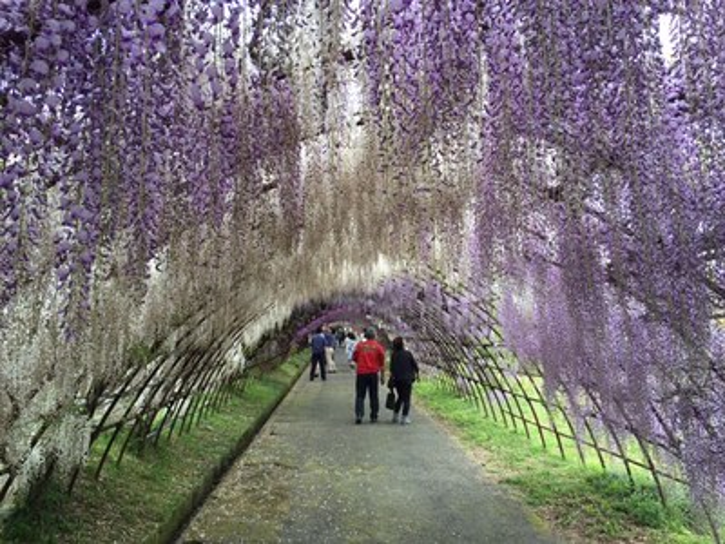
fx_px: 607
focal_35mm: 29
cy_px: 272
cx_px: 362
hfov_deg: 61.7
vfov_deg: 48.2
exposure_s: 1/211
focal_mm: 4.15
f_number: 2.2
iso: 32
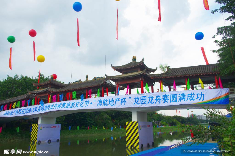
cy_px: 78
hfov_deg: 67.4
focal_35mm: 27
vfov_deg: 47.8
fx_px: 176
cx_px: 118
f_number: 8
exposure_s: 1/320
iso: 200
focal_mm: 18
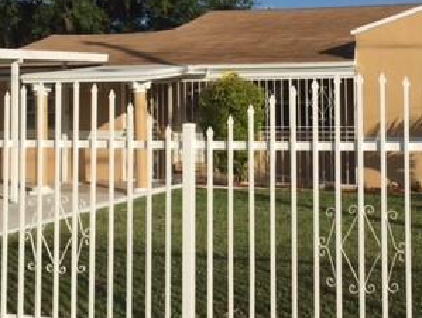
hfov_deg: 31.1
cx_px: 258
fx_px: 757
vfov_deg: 23.4
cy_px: 75
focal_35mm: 62
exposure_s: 1/4405
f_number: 2.2
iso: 32
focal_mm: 4.15
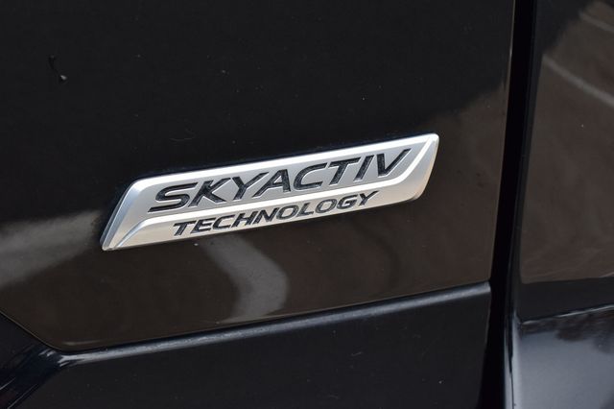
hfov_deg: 27.0
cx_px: 307
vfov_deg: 18.2
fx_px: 1278
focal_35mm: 75
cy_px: 204
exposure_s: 1/100
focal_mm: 50
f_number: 9
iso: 400
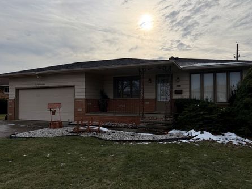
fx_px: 197
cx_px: 132
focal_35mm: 27
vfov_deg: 51.4
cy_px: 96
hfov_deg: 65.3
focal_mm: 6.76
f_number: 1.78
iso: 80
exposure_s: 1/8130
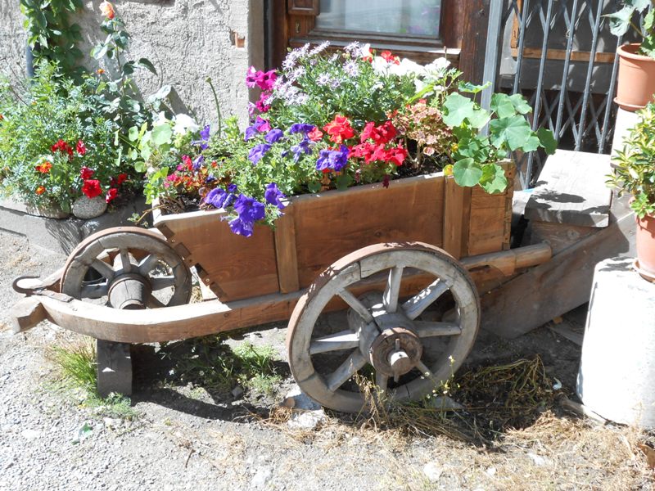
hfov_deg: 49.0
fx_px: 719
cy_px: 246
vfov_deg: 37.7
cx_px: 328
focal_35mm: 38
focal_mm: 6.8
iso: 80
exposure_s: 1/200
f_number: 4.2
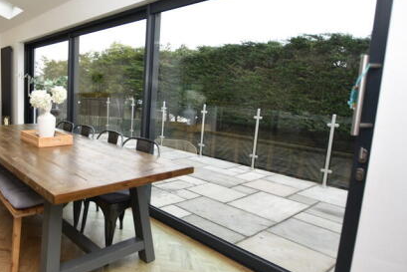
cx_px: 83
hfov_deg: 67.1
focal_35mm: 24
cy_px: 118
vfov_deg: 53.0
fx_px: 271
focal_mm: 10
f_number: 4
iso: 220
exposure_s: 1/60
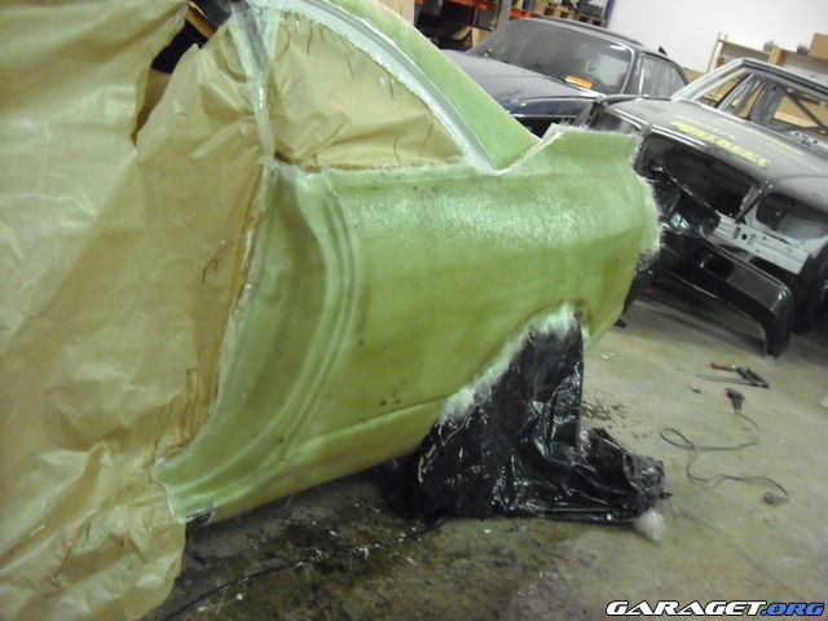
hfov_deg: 50.1
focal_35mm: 37
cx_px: 414
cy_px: 310
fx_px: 885
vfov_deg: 38.7
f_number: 2.7
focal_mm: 6.2
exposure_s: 1/20
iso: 800
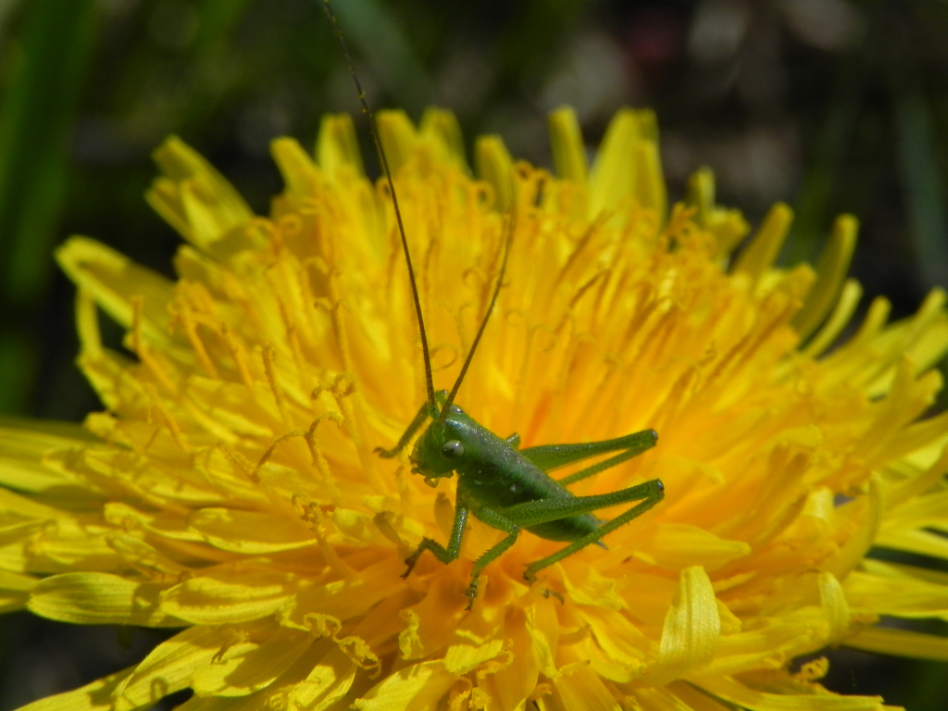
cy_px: 356
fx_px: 2876
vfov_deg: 14.1
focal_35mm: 105
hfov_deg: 18.7
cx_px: 474
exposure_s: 1/990
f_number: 8
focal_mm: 18.8
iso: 160
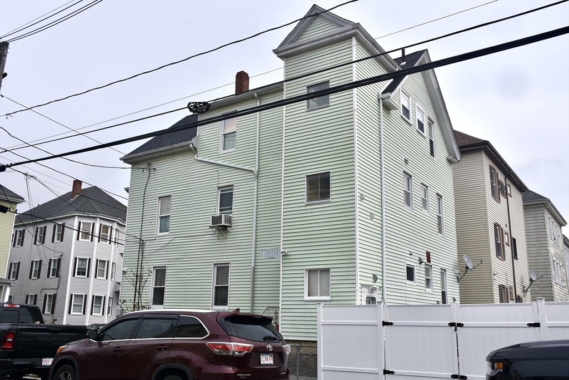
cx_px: 284
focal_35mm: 30
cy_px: 190
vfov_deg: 43.6
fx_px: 474
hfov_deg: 61.9
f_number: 8
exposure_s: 1/500
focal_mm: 20
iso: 220
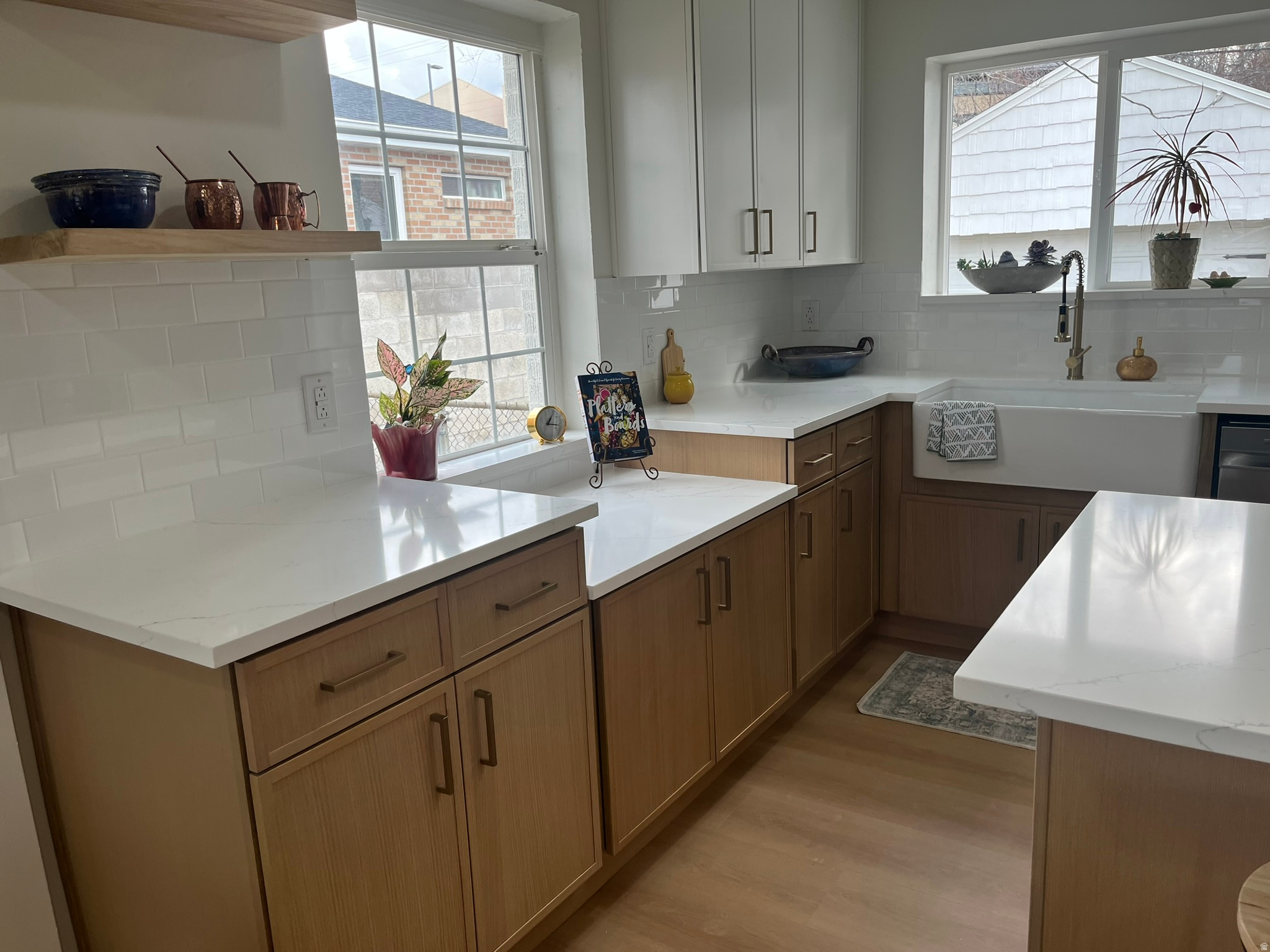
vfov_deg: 53.1
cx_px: 635
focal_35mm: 26
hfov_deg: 67.3
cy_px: 476
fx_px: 954
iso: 40
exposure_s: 1/228
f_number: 1.6
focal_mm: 5.1
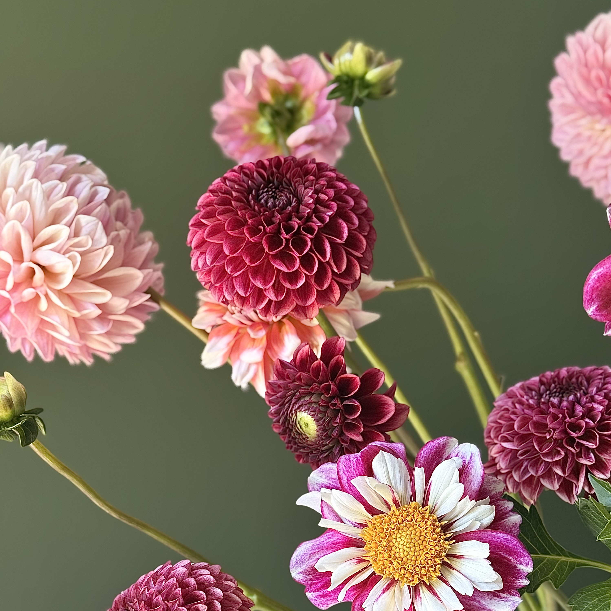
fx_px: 1138
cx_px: 305
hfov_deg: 30.0
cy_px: 386
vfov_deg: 29.9
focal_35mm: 57
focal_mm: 6.76
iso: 100
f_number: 1.78
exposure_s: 1/98
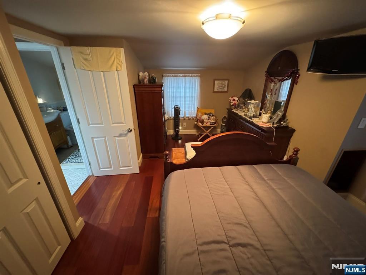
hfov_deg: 102.1
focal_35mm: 14
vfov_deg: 85.7
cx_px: 183
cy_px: 138
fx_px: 148
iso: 1250
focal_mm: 2.22
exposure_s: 1/40
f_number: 2.2
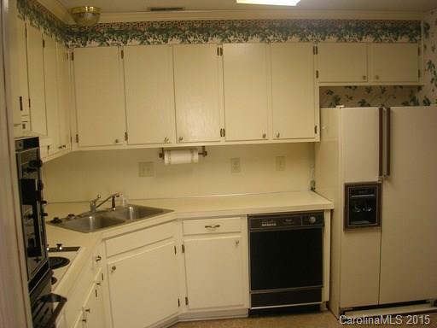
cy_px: 164
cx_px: 218
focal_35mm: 38
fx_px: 480
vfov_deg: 37.7
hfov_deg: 49.0
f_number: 2.8
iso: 50
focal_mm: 5.8
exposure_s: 1/33.2
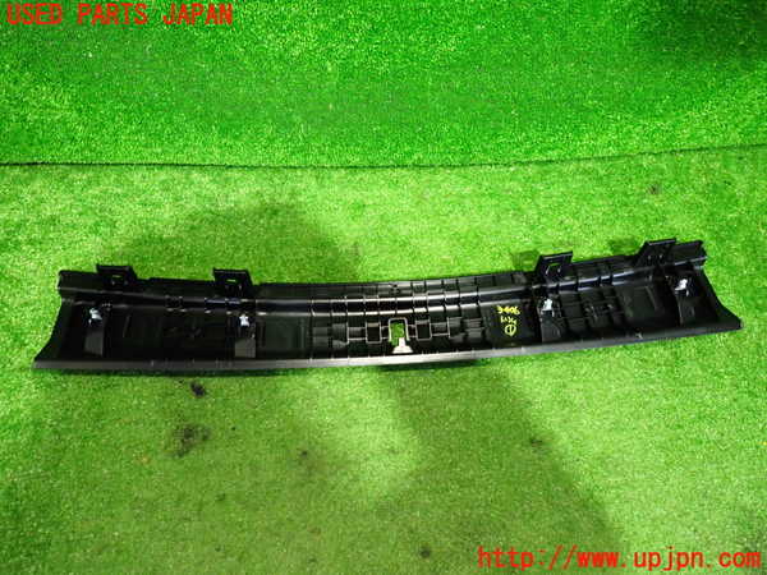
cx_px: 384
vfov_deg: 54.9
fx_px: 554
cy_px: 288
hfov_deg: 69.4
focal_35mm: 25
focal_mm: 4.5
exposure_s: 1/30
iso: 640
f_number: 2
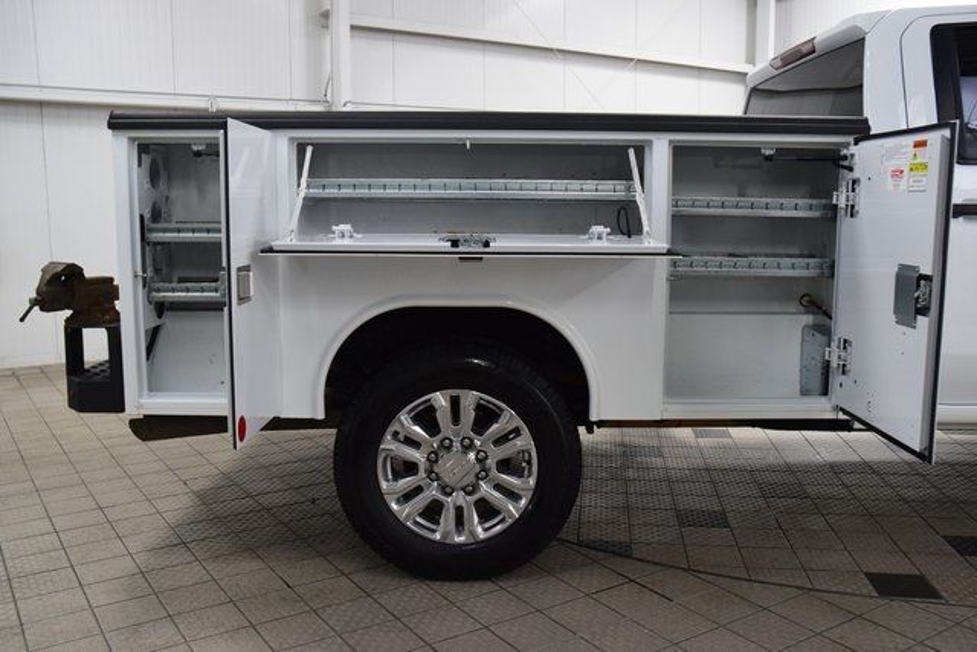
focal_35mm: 33
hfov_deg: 57.2
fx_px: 896
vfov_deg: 40.0
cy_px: 326
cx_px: 488
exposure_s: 1/60
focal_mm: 22
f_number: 5.6
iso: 1600
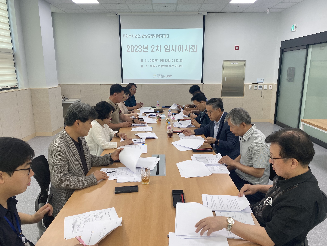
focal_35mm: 26
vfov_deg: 53.1
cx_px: 164
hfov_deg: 67.3
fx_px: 246
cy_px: 123
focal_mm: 4.25
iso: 64
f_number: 1.8
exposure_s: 1/120
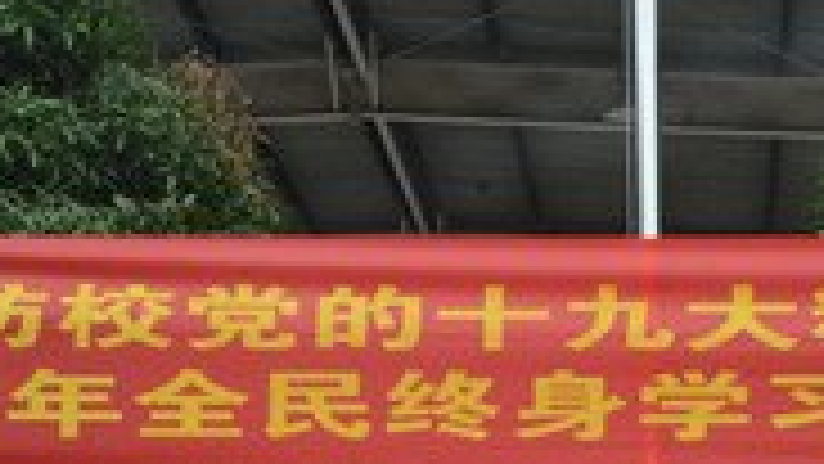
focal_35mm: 132
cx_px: 765
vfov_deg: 9.1
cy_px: 487
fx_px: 2885
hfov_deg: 16.0
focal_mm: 28
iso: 1600
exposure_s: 1/80
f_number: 22
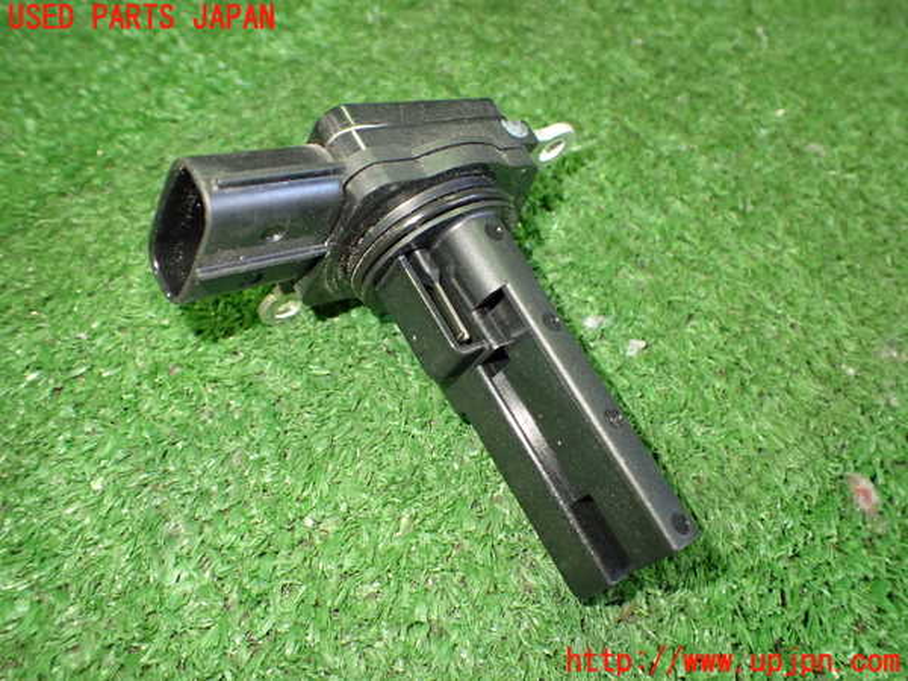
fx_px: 787
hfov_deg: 60.0
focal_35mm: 30
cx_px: 454
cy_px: 340
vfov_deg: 46.8
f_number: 2.3
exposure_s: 1/80
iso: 800
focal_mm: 5.4
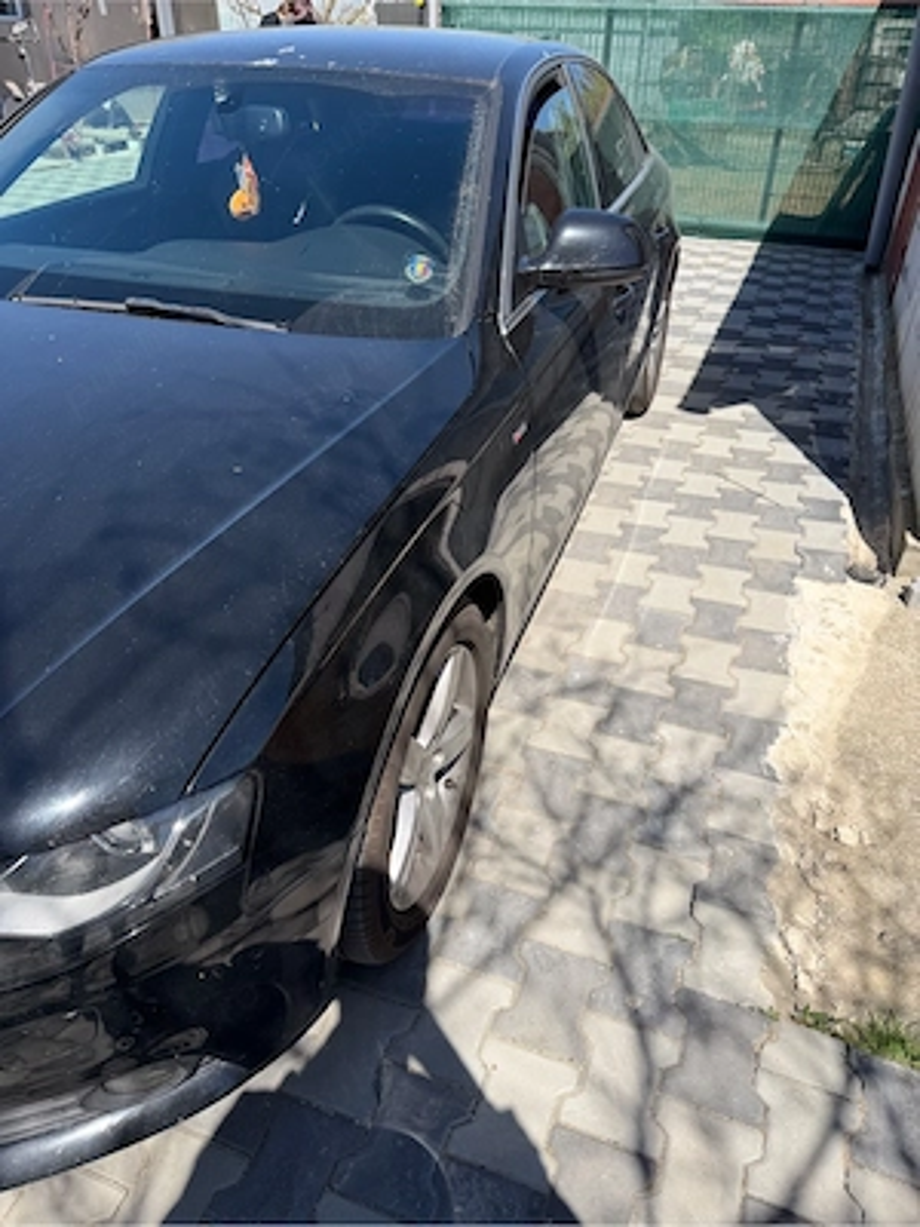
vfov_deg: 71.6
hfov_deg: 56.8
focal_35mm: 24
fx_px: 850
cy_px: 614
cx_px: 460
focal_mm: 6.76
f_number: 1.78
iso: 80
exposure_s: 1/3584
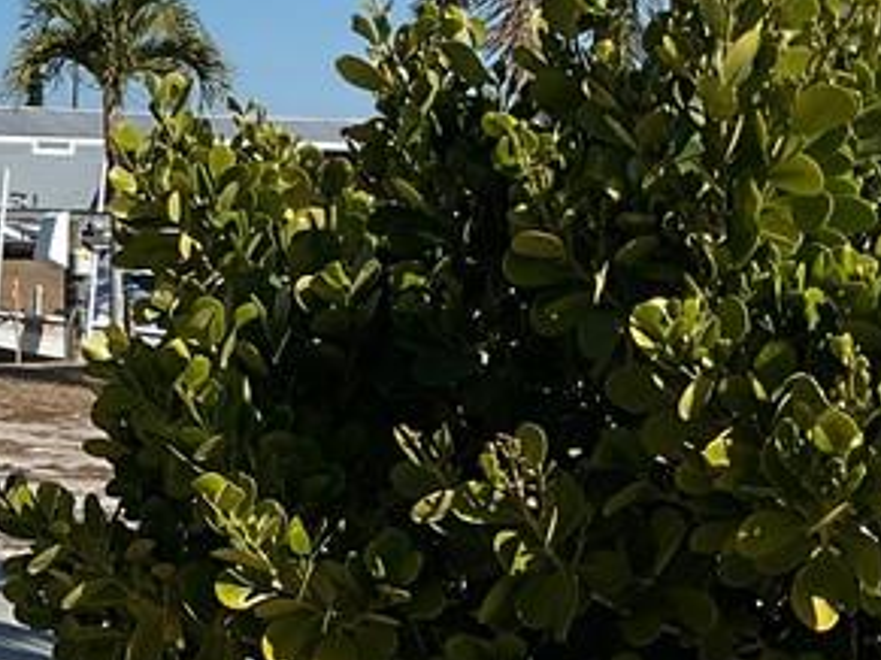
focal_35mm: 102
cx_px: -406
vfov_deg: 14.4
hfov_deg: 17.5
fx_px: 2595
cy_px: 163
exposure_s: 1/3534
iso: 16
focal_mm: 3
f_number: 1.8
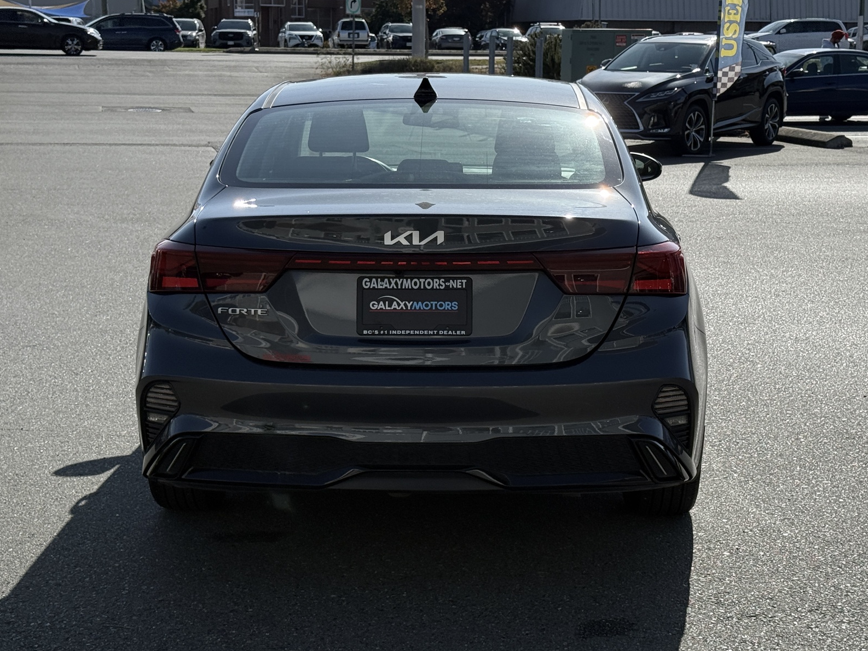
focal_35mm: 62
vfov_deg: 23.6
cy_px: 308
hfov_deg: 31.2
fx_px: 1554
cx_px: 453
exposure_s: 1/5587
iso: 64
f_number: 1.78
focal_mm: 6.76
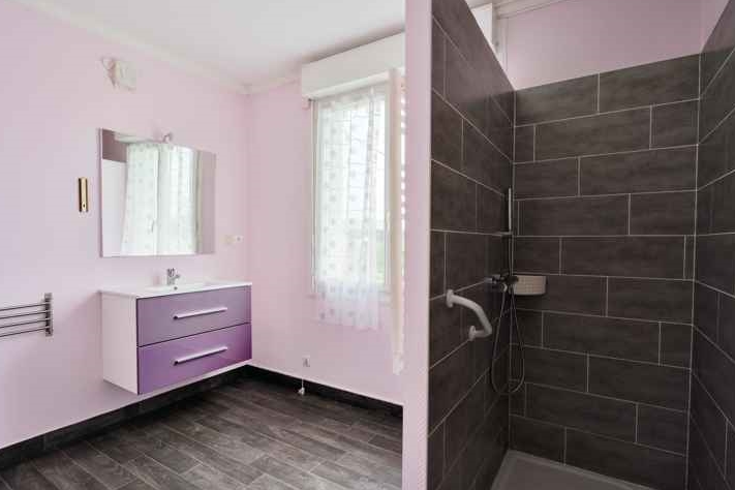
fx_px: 367
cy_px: 254
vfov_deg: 67.4
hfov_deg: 90.0
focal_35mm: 18
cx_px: 368
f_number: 8
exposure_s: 1/100
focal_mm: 16
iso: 800
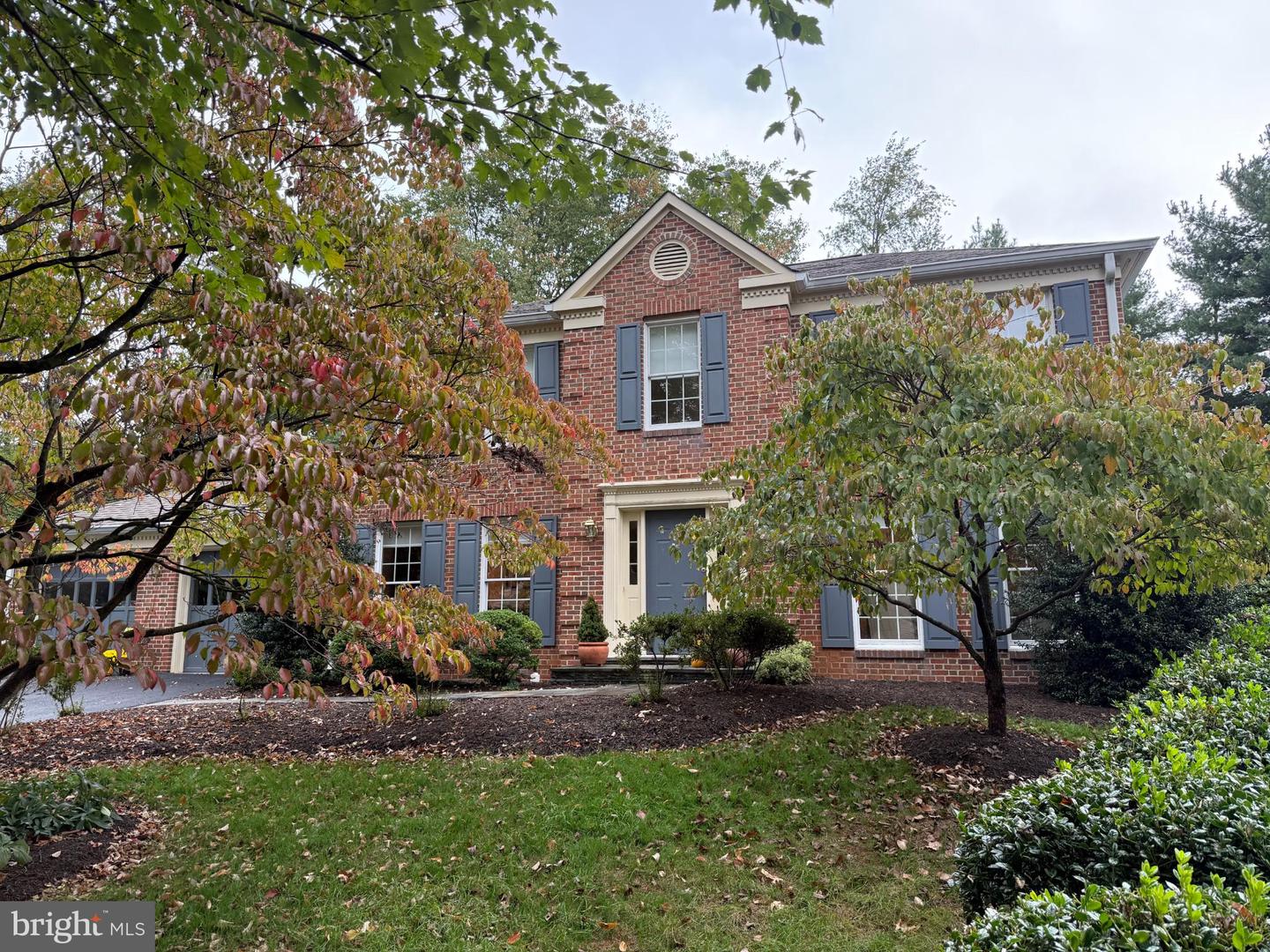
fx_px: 881
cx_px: 635
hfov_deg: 71.6
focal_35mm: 24
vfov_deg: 56.8
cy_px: 476
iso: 100
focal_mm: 6.76
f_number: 1.78
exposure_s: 1/290
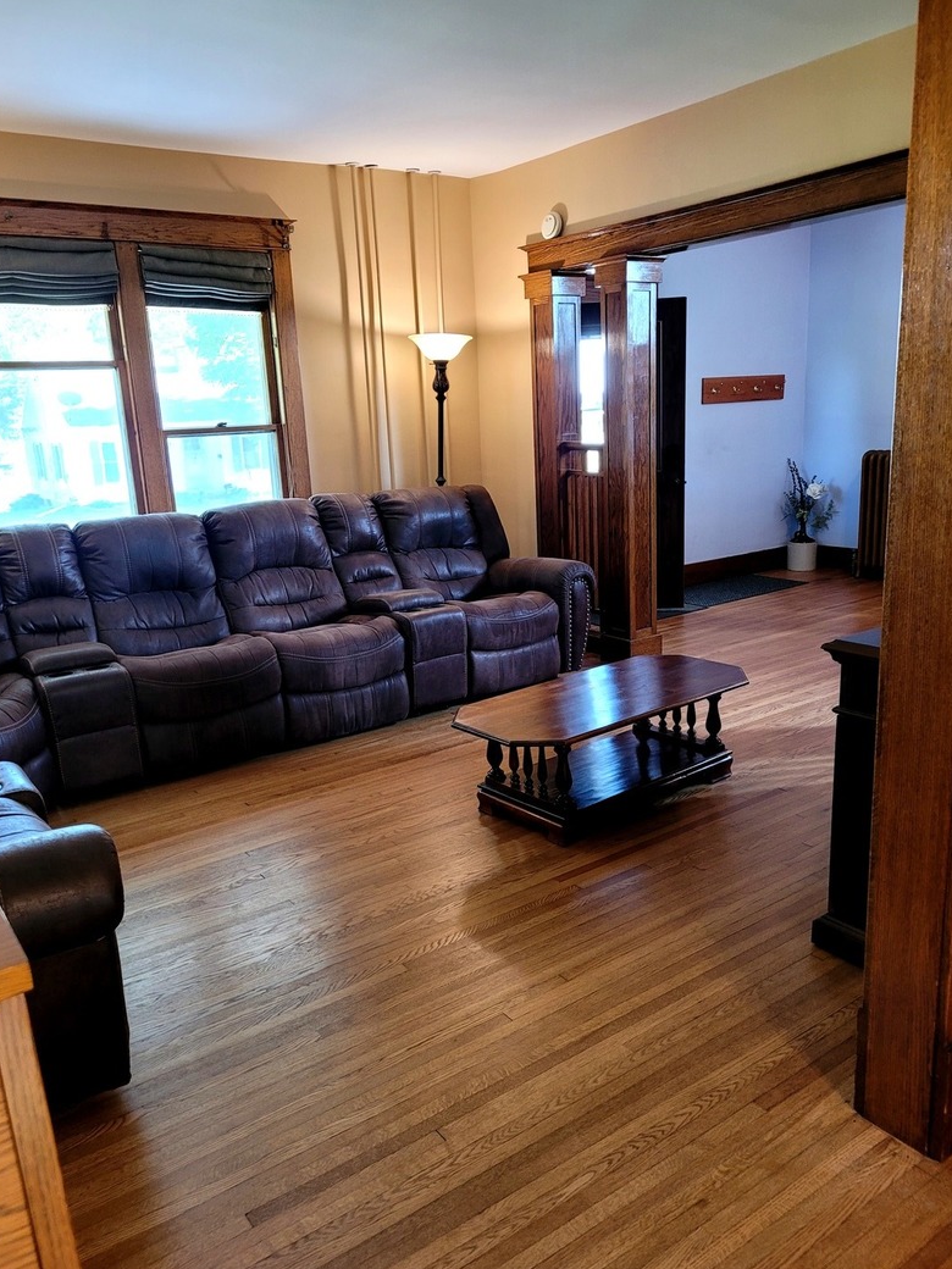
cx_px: 477
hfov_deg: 51.4
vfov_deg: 65.3
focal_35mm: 27
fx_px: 990
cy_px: 649
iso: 200
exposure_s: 1/40
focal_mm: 5.4
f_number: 1.8
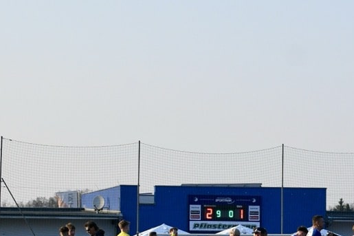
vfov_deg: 5.8
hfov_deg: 8.7
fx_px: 2320
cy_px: 260
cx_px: 352
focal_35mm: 236
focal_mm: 95
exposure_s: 1/1600
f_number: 11
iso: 2500
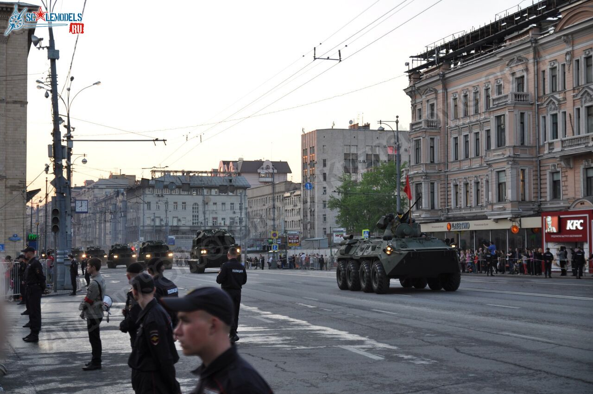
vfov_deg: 22.6
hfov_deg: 33.4
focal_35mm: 60
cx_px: 296
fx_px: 987
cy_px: 197
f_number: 2.8
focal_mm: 40
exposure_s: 1/125
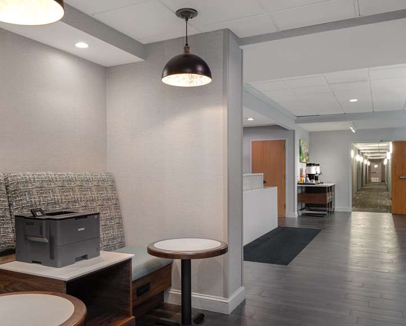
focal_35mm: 29
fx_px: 349
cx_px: 180
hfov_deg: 60.3
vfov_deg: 49.9
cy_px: 177
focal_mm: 22
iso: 320
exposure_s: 1/15
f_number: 8
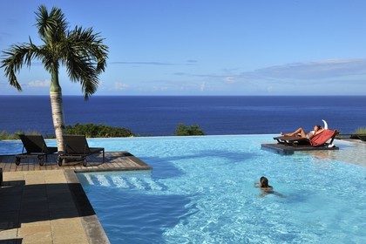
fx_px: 488
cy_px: 122
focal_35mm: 48
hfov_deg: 41.1
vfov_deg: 28.1
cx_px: 183
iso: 200
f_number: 22
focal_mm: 48
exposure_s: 1/160
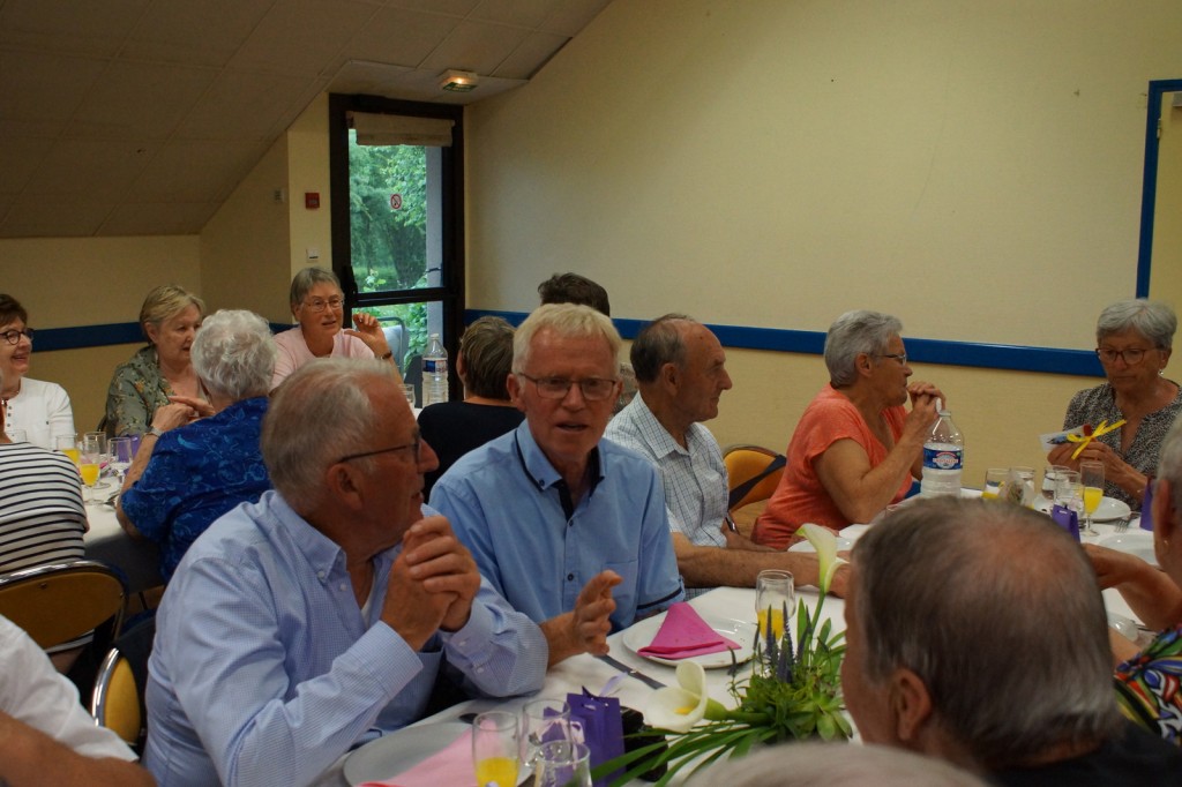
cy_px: 394
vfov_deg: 34.2
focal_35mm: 39
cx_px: 591
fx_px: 1280
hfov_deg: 49.6
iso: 1600
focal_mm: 26
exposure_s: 1/160
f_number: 4.5
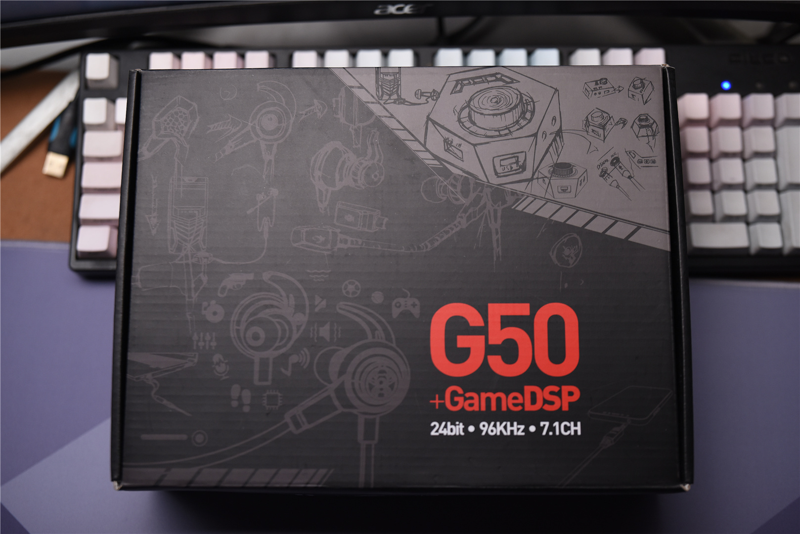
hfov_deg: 48.4
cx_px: 400
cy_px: 267
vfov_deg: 33.4
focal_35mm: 40
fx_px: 889
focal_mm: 40
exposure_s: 1/200
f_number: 2
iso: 800
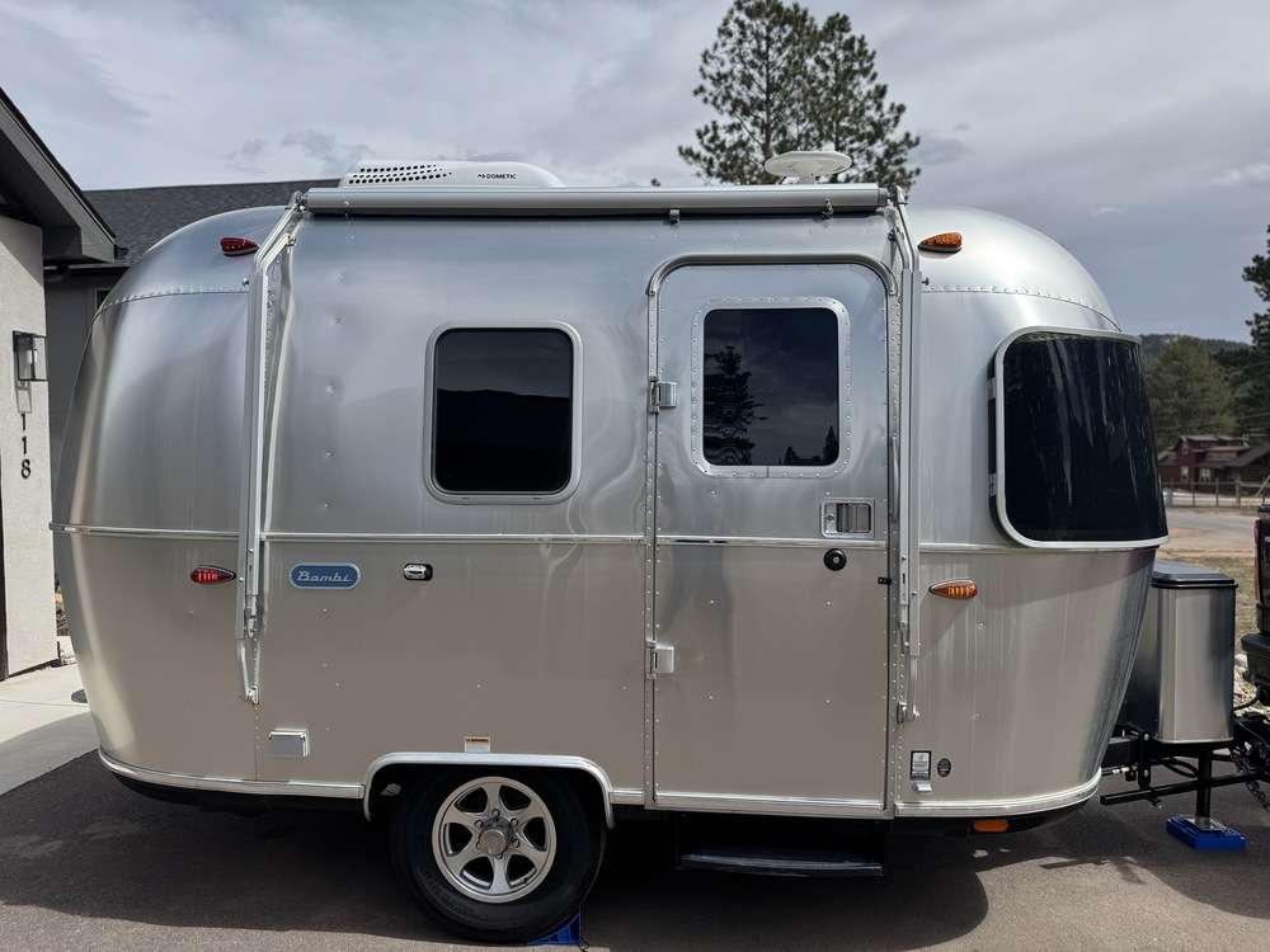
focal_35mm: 24
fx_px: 881
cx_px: 635
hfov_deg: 71.6
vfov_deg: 56.8
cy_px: 476
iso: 80
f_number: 1.78
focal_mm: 6.76
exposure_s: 1/5348
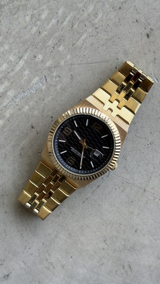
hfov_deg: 22.6
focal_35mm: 53
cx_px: 85
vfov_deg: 39.2
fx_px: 400
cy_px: 143
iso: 100
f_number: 1.78
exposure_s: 1/236
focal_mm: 6.76
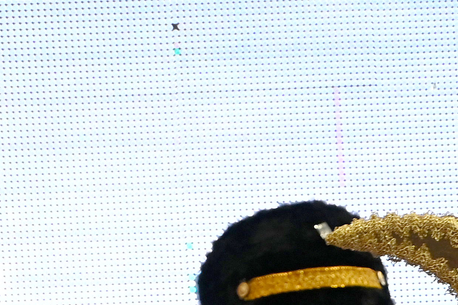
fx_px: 10885
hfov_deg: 2.4
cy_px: 707
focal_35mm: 856
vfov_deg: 1.6
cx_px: 800
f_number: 4.5
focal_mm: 175
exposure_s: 1/200
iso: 1600
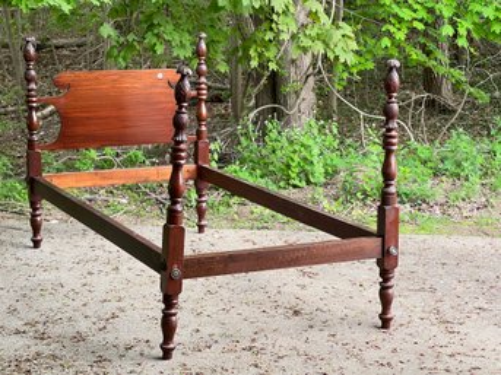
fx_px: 1114
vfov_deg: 19.1
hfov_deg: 25.3
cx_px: 250
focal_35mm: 77
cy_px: 188
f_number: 2.8
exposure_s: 1/99
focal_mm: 9
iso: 80
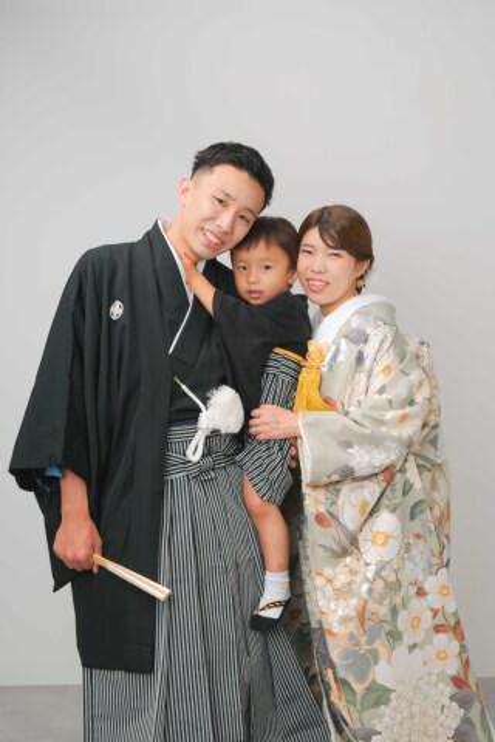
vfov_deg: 36.9
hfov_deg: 25.1
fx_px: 1114
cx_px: 248
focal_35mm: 54
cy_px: 371
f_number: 5.6
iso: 200
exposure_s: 1/125
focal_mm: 36.2
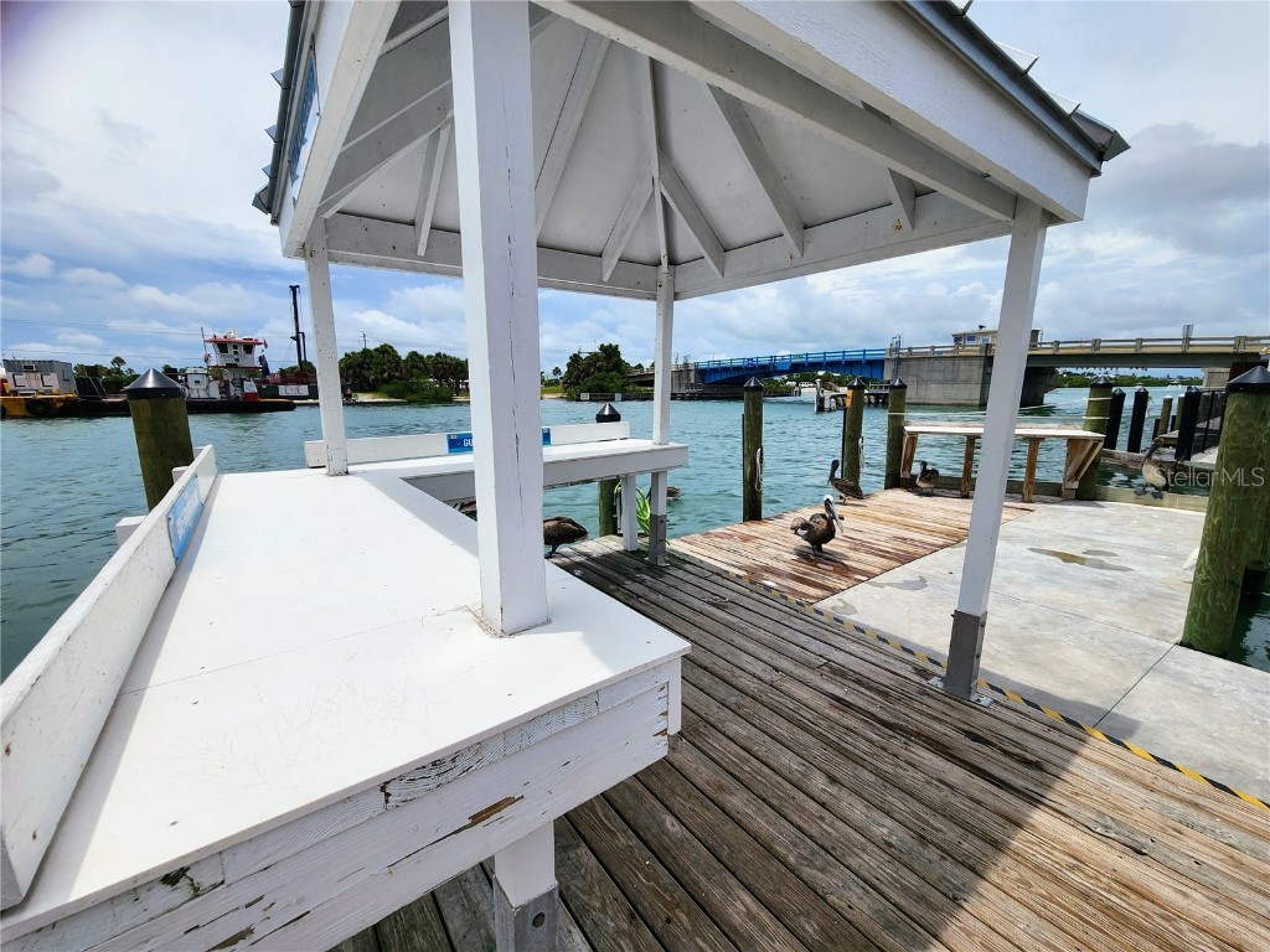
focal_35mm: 13
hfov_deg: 106.2
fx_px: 477
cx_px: 635
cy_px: 476
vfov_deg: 89.9
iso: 50
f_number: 2.2
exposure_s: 1/4337
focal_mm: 2.2
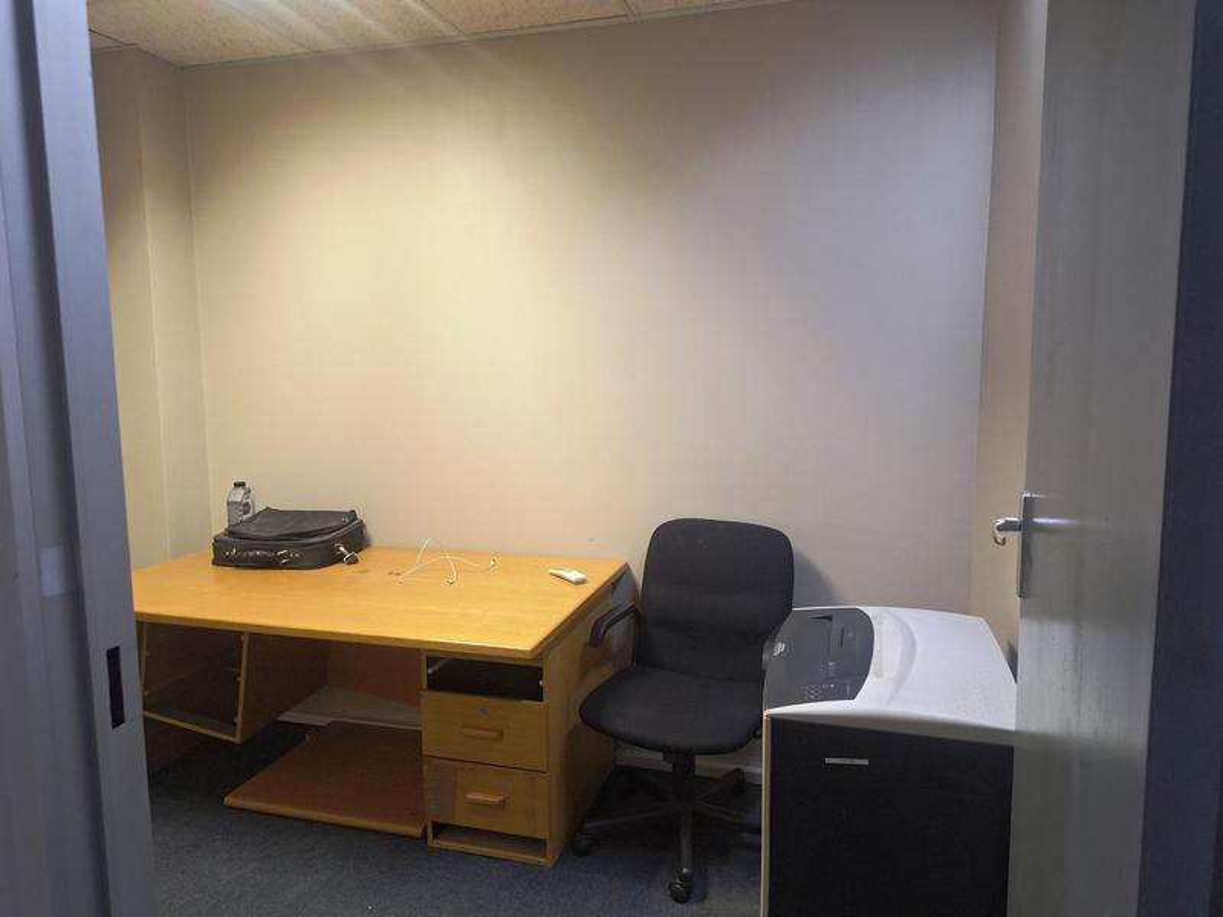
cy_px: 458
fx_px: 813
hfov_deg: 73.9
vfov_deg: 58.9
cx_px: 612
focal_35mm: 23
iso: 250
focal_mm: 5.54
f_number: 1.8
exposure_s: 1/40
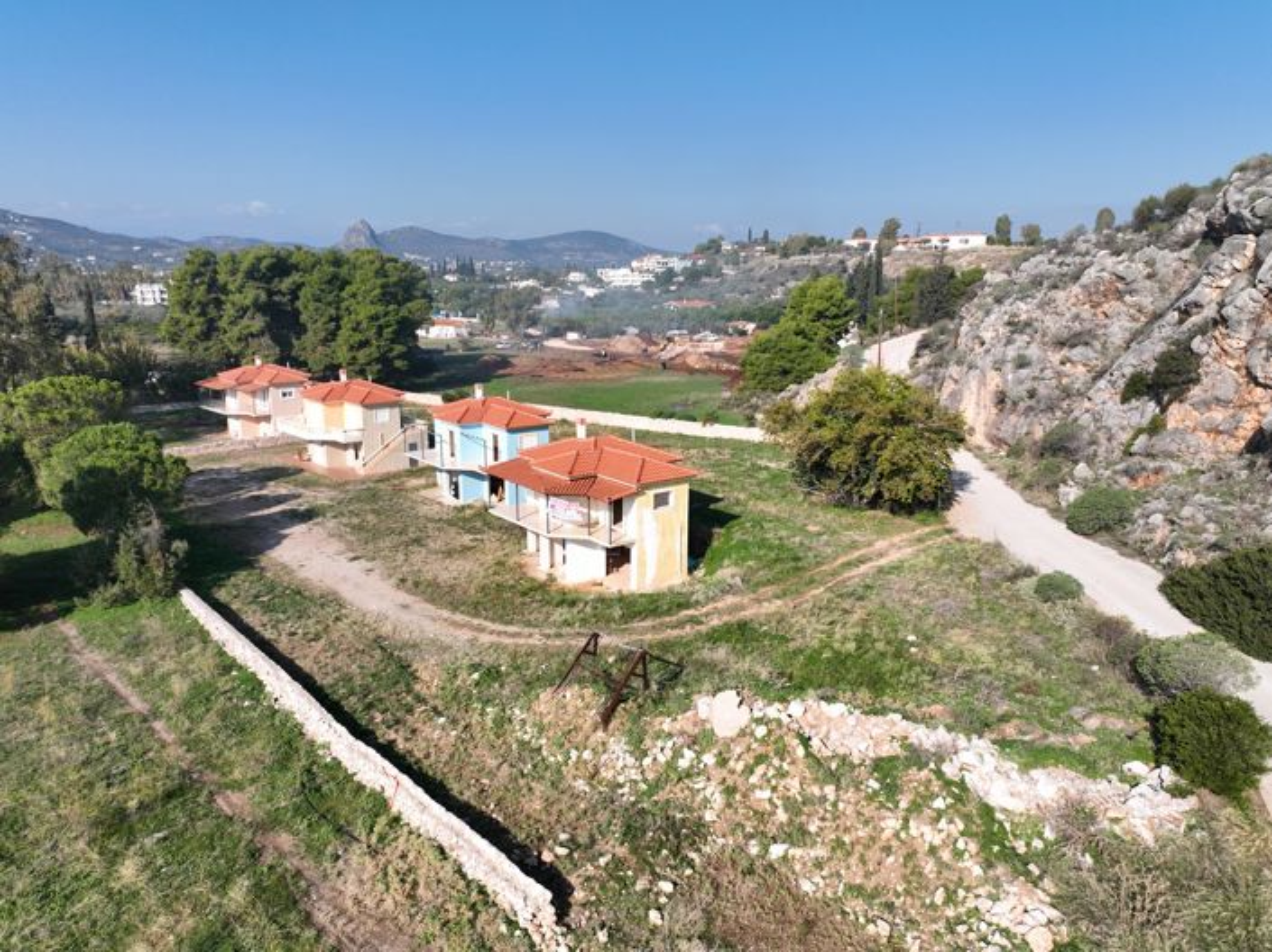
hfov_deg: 71.6
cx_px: 636
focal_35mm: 24
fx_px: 881
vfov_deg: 56.8
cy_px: 476
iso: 100
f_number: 2.8
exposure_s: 1/1600
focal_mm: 12.29
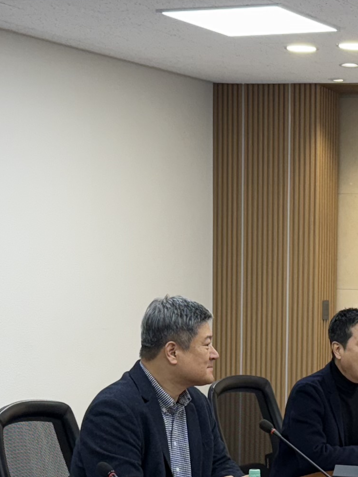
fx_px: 1338
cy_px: 341
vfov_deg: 20.1
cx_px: 443
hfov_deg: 14.7
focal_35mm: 97
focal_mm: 6.76
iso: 80
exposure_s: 1/120
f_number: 1.78
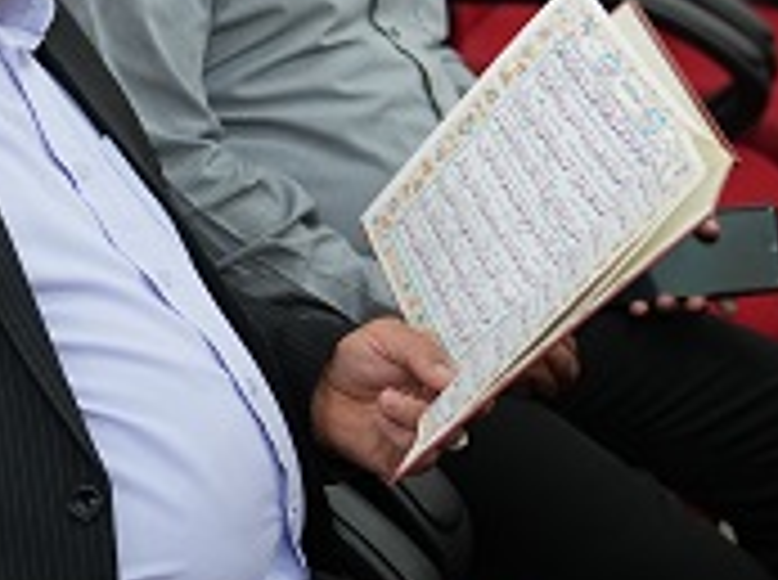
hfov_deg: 19.2
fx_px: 2220
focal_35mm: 99
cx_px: -45
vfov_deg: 14.8
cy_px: 112
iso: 2000
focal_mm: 35
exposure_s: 1/160
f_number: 2.8
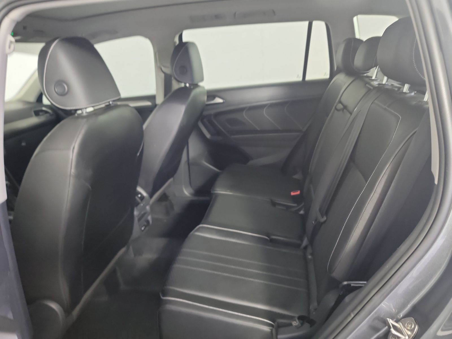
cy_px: 170
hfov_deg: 71.6
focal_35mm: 24
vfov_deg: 56.8
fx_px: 313
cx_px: 226
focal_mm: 6.7
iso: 606
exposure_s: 1/59
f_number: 1.8
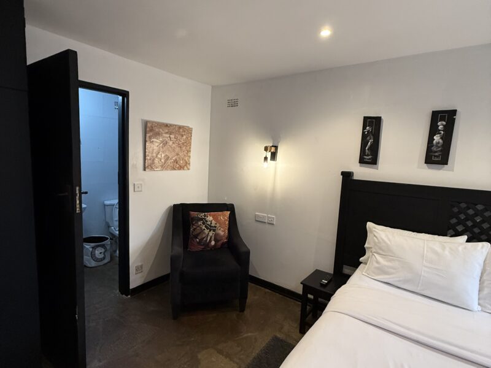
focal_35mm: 14
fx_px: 199
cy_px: 184
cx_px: 246
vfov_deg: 85.7
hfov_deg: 102.1
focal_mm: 2.22
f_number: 2.2
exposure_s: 1/81
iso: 320
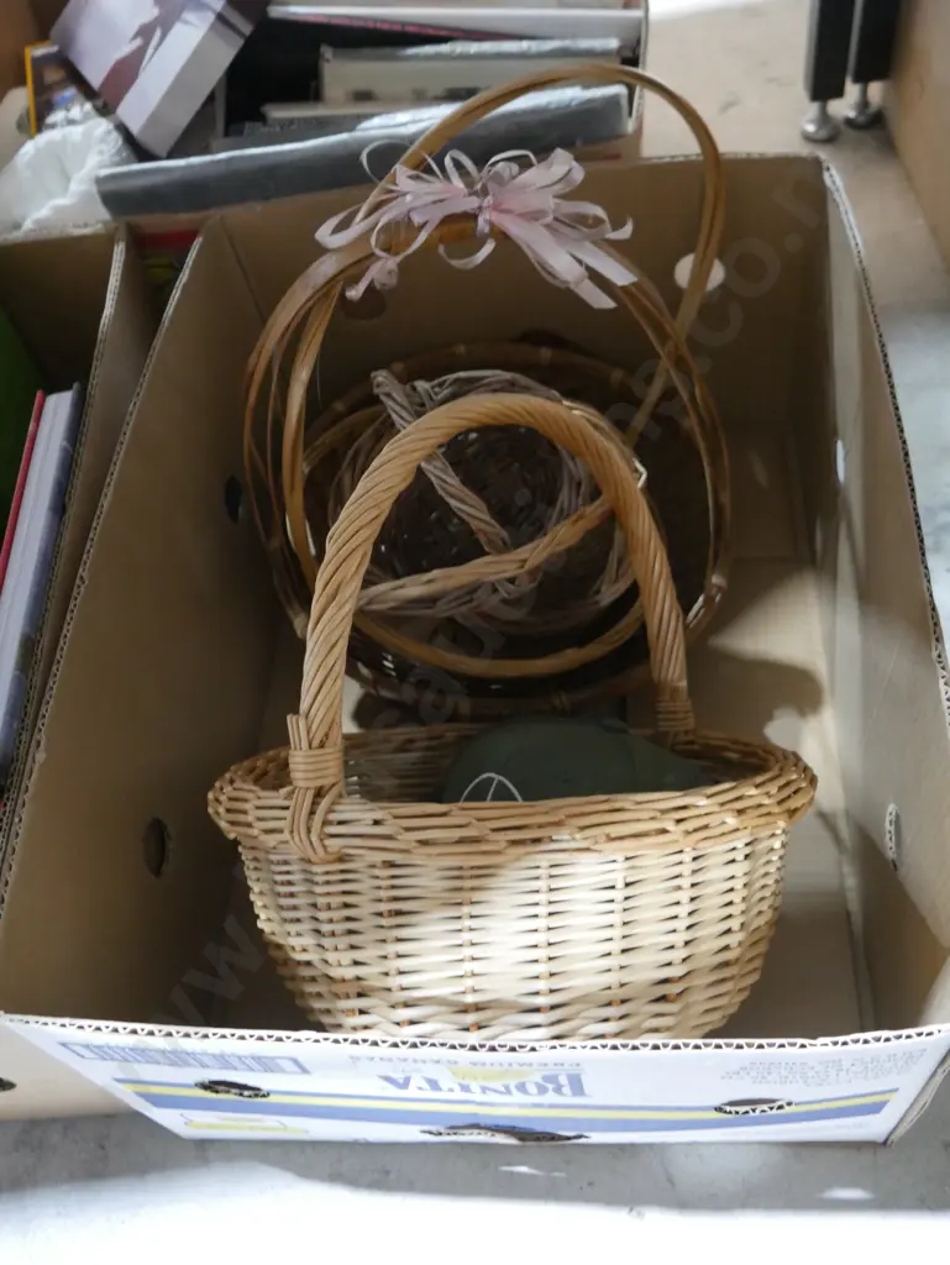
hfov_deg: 44.2
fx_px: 1170
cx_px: 475
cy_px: 632
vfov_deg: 56.8
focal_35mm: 32
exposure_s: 1/60
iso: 3200
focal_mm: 16
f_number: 3.6
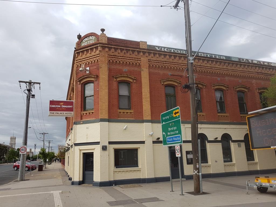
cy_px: 104
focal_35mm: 26
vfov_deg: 53.1
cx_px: 138
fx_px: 207
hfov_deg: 67.3
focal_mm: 4.2
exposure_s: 1/1248
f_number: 1.7
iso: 40
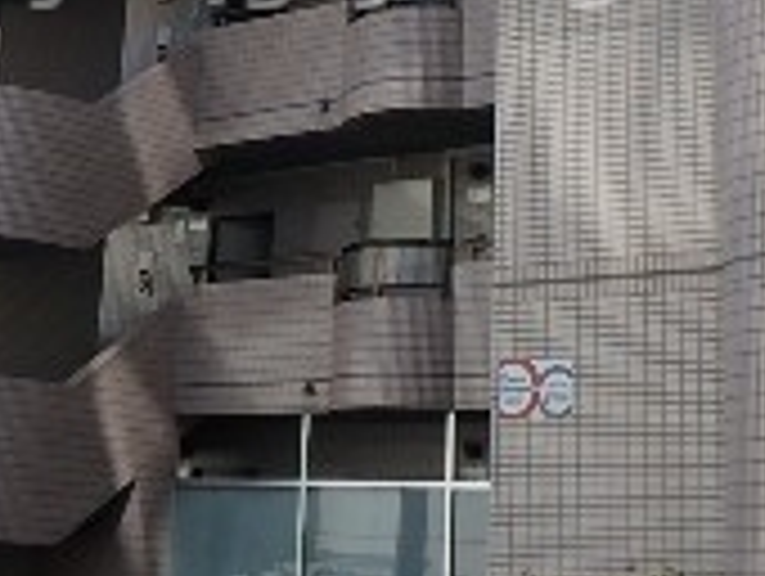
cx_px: 338
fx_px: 1748
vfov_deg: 18.1
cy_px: -45
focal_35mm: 79
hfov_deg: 24.7
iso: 125
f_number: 3.5
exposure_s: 1/800
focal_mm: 3.7
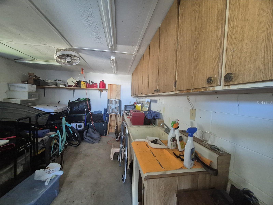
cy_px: 102
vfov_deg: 89.9
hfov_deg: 106.2
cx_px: 136
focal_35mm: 13
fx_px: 103
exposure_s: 1/60
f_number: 2.2
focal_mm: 1.74
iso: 800
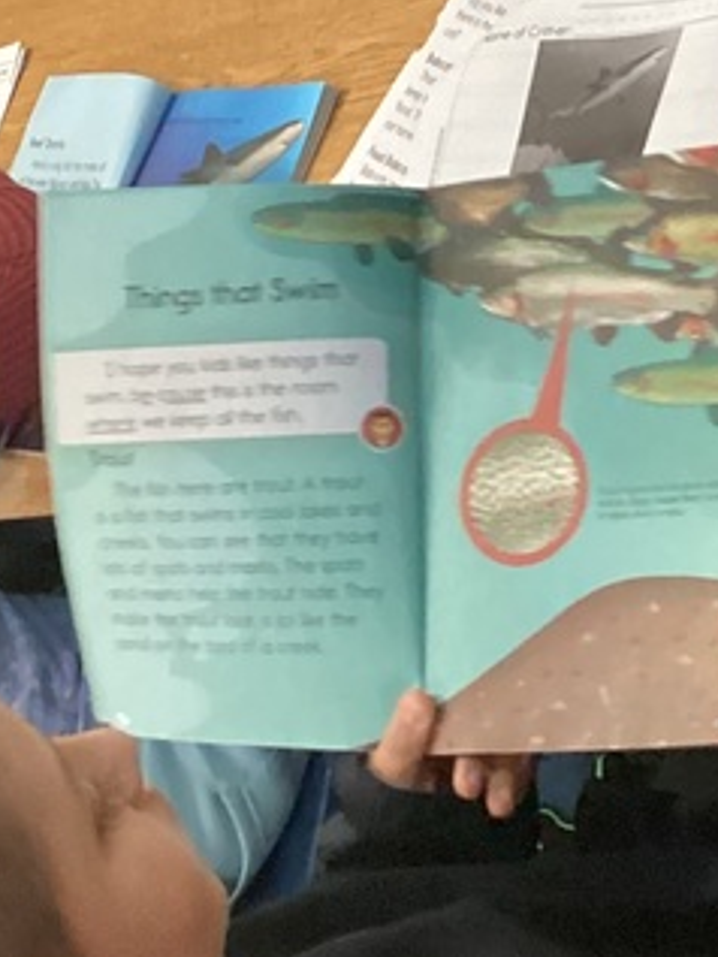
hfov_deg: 14.7
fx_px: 2764
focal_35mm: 100
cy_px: 133
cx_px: 543
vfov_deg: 19.3
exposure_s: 1/60
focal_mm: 3.3
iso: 320
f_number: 2.4
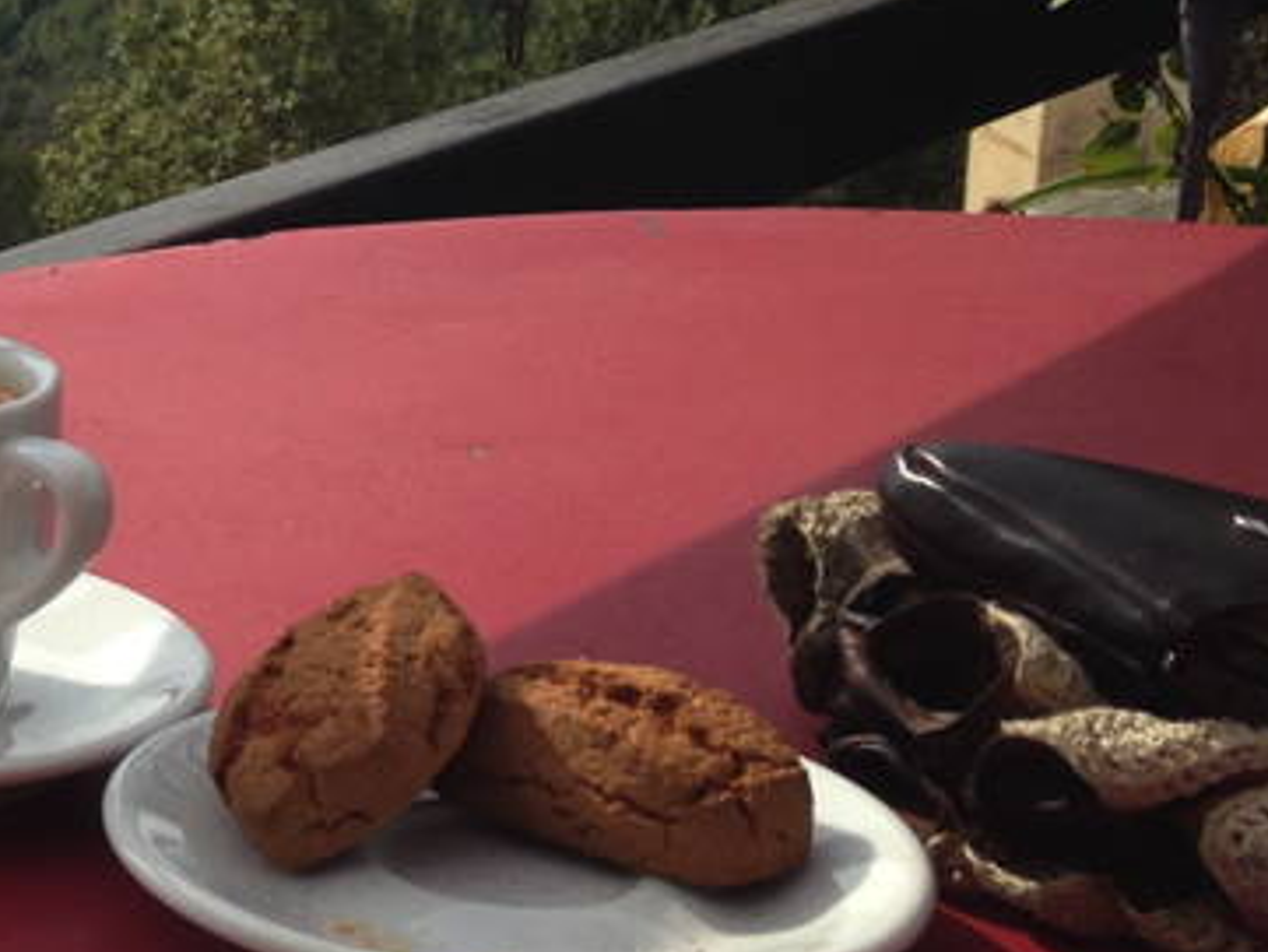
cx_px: -263
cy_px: 183
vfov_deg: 12.6
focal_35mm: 117
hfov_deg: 16.1
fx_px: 4287
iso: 50
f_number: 2.4
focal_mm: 4.12
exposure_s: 1/1391
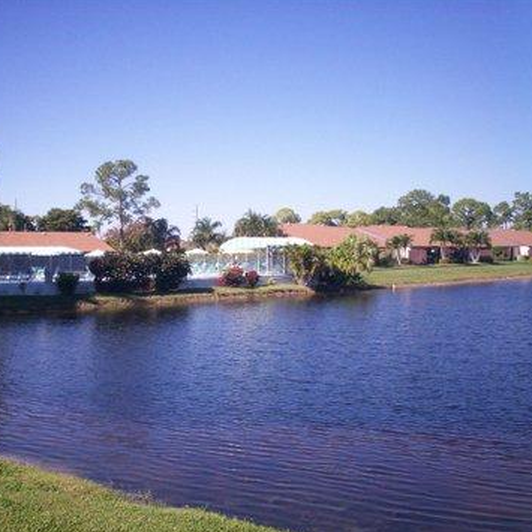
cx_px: 195
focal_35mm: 43
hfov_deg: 38.9
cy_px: 268
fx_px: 748
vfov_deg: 39.2
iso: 100
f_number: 4.5
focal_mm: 6
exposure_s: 1/472
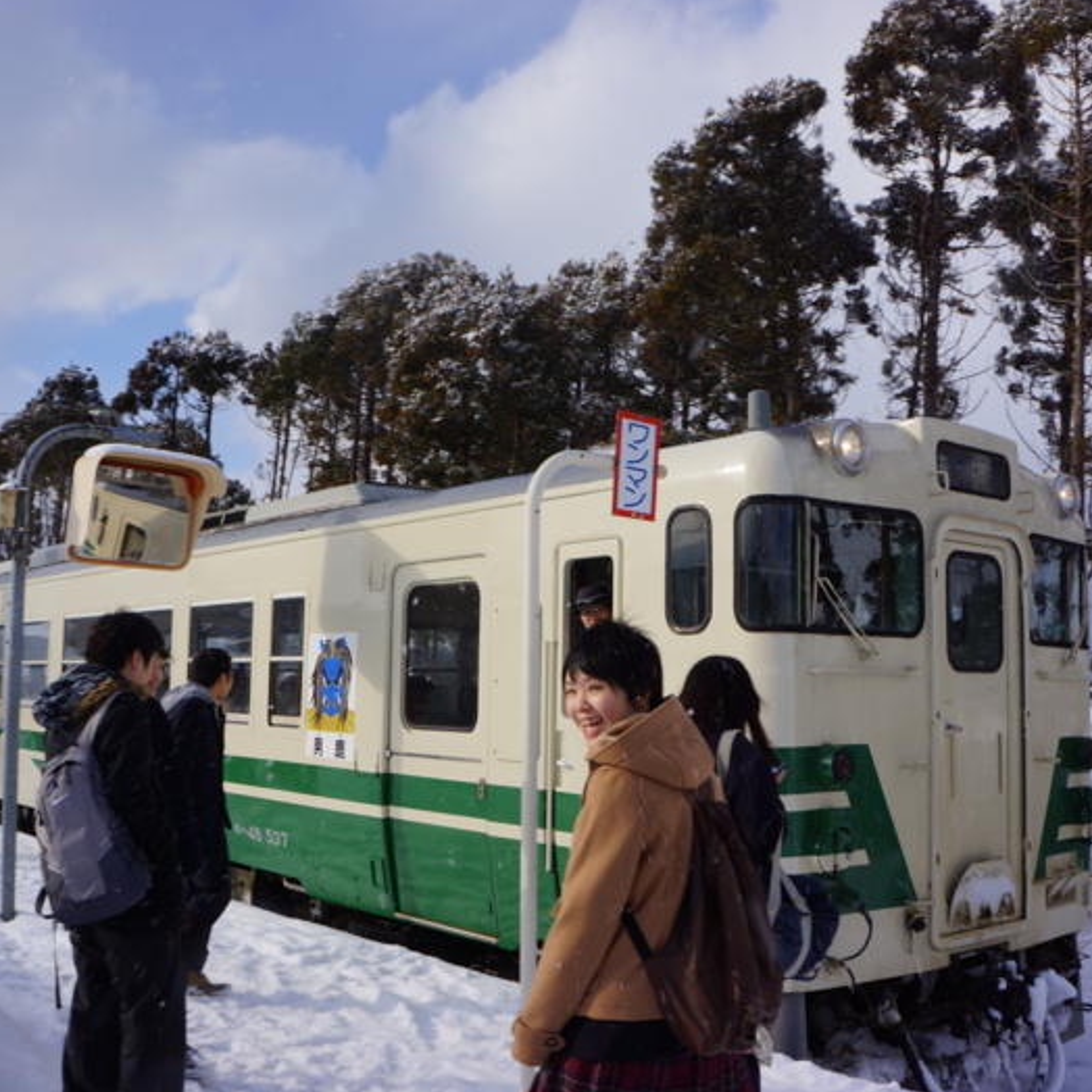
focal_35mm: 35
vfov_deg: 47.2
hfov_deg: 47.2
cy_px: 549
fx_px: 1249
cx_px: 498
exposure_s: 1/200
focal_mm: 18
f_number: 13
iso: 100
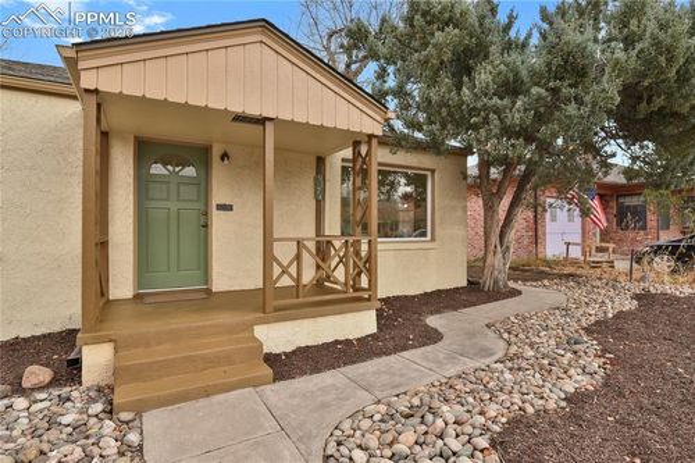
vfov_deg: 64.5
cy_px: 232
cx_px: 348
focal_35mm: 19
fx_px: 367
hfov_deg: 86.9
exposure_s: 1/20
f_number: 8
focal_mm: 19
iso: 250
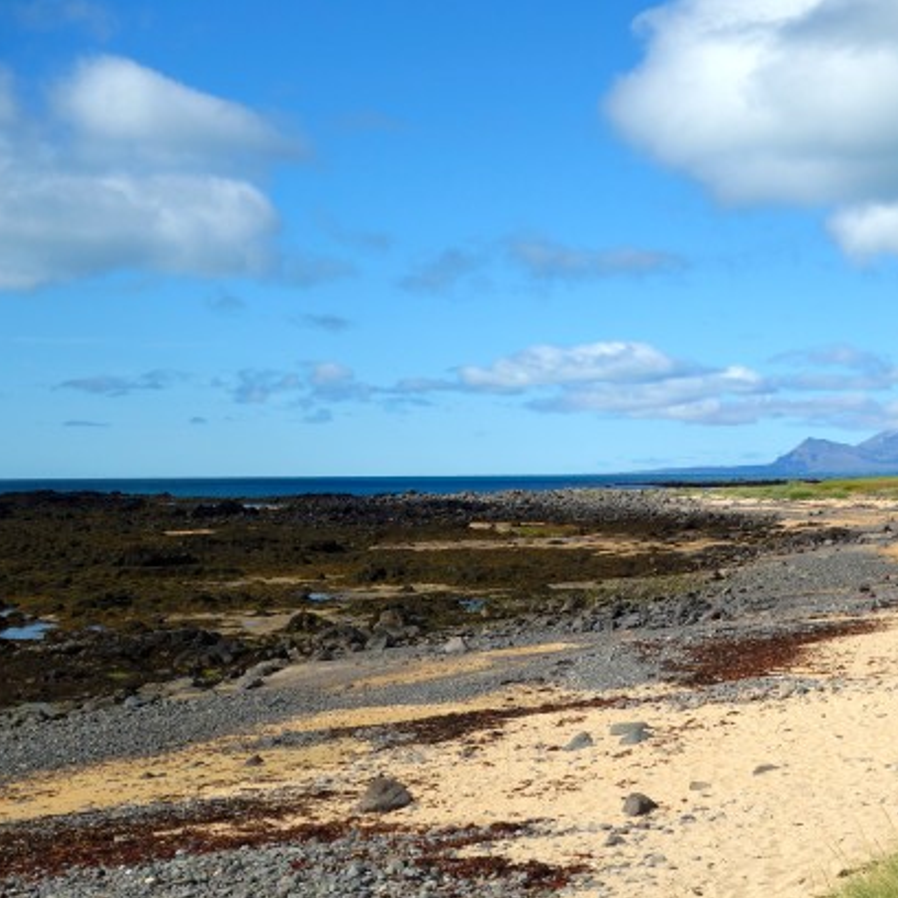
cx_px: 663
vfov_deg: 25.7
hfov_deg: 25.4
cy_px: 475
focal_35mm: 67
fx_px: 1966
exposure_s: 1/800
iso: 125
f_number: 6.3
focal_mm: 17.18
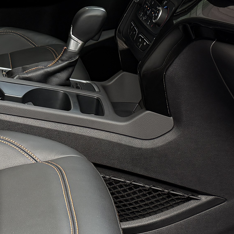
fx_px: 818
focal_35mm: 107
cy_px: 41
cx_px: 20
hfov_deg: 16.1
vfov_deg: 16.1
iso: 80
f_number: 1.78
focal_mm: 6.76
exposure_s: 1/187
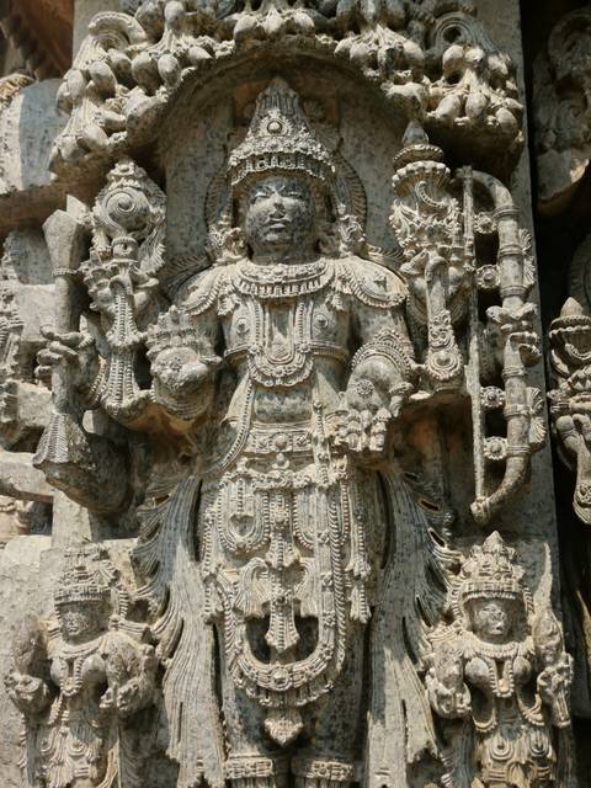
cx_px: 296
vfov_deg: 50.1
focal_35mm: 37
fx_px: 842
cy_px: 394
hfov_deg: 38.7
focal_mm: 5.58
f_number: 1.8
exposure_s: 1/1078
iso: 50
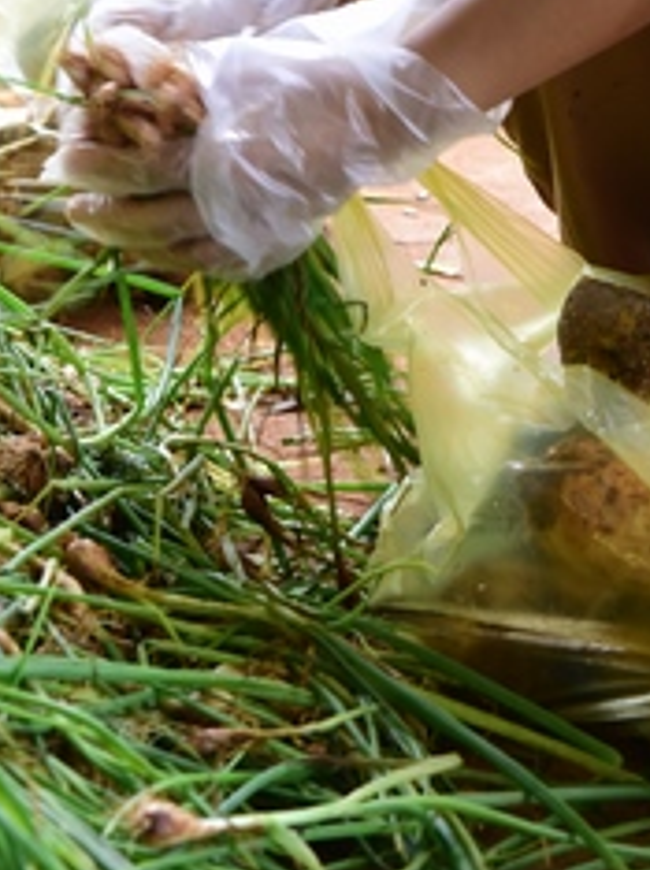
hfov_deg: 8.5
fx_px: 4364
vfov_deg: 11.0
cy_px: -323
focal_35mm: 174
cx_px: 438
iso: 640
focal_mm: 65
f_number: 5
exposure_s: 1/50
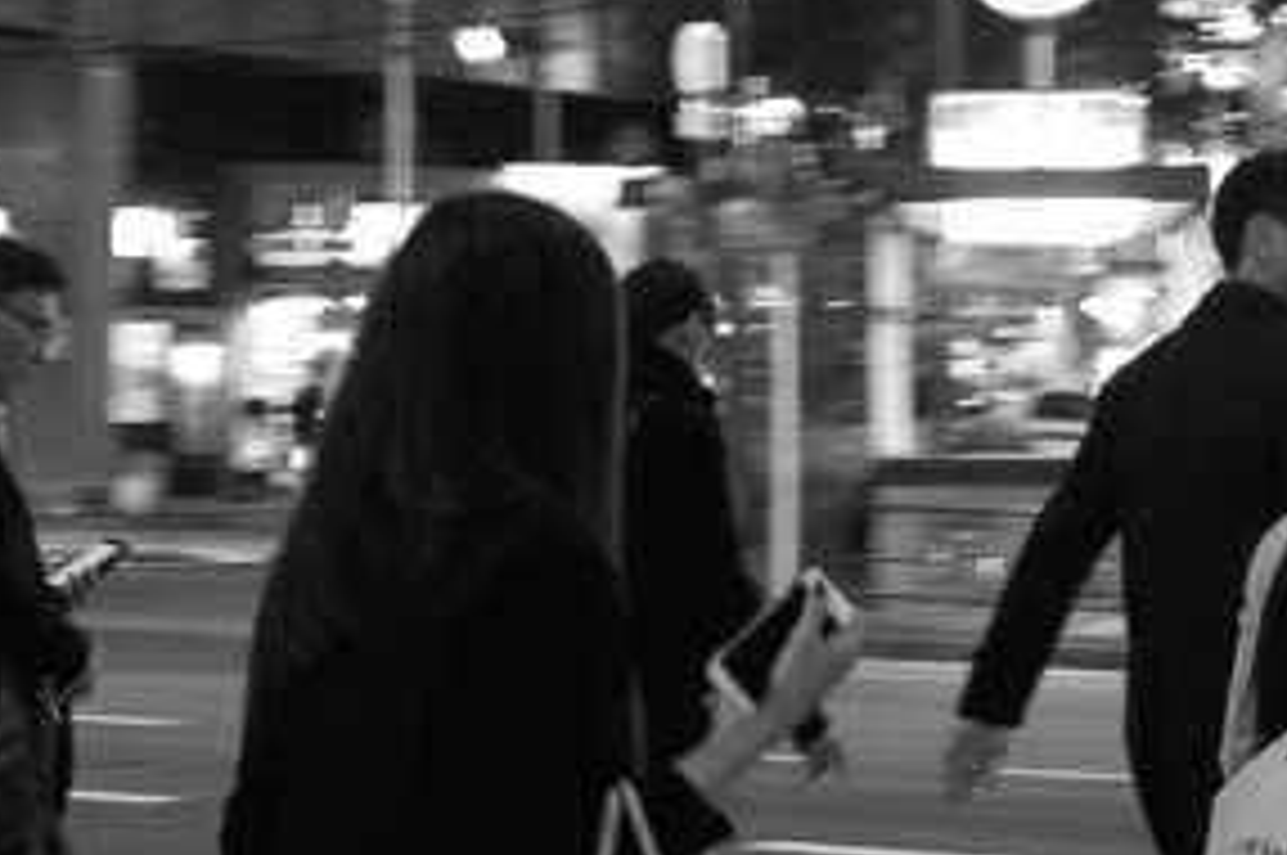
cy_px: 639
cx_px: 1656
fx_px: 5249
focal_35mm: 147
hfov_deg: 13.5
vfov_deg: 9.3
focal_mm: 24.2
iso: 800
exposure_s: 1/30
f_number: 2.8
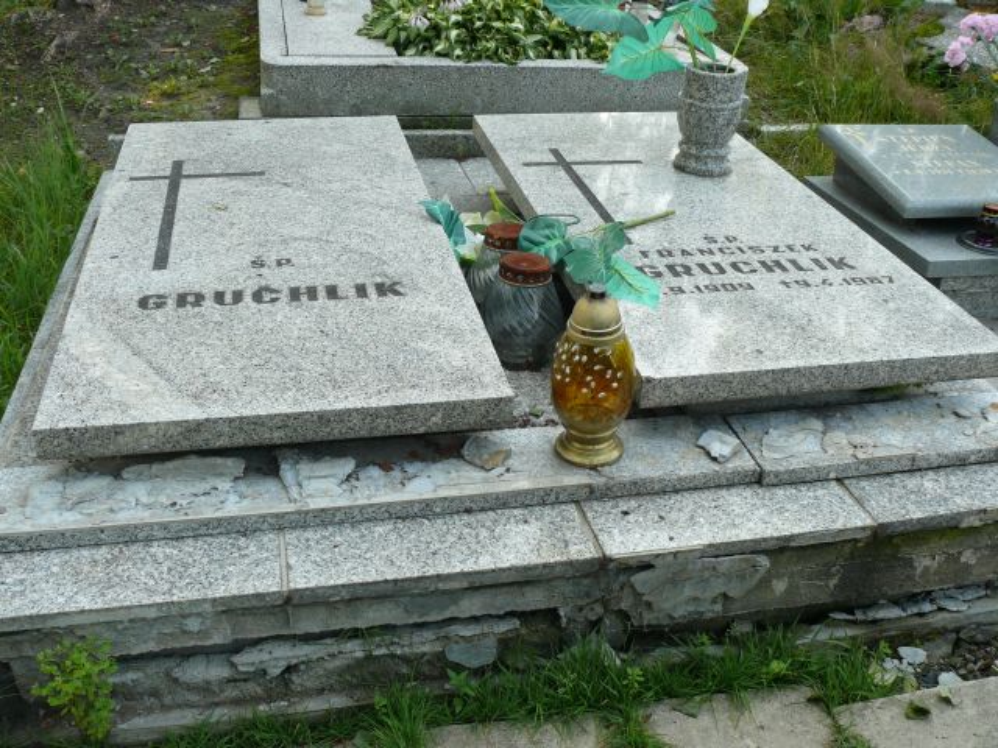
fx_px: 1009
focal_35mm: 35
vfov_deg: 40.7
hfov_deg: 52.6
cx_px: 499
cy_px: 374
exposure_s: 1/100
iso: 100
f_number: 3.6
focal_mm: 7.4
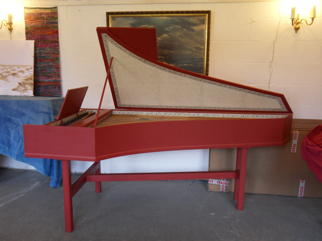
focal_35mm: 32
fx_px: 298
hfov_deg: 56.8
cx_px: 161
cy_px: 120
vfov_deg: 44.2
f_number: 3.7
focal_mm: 5.6
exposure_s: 1/30
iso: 160
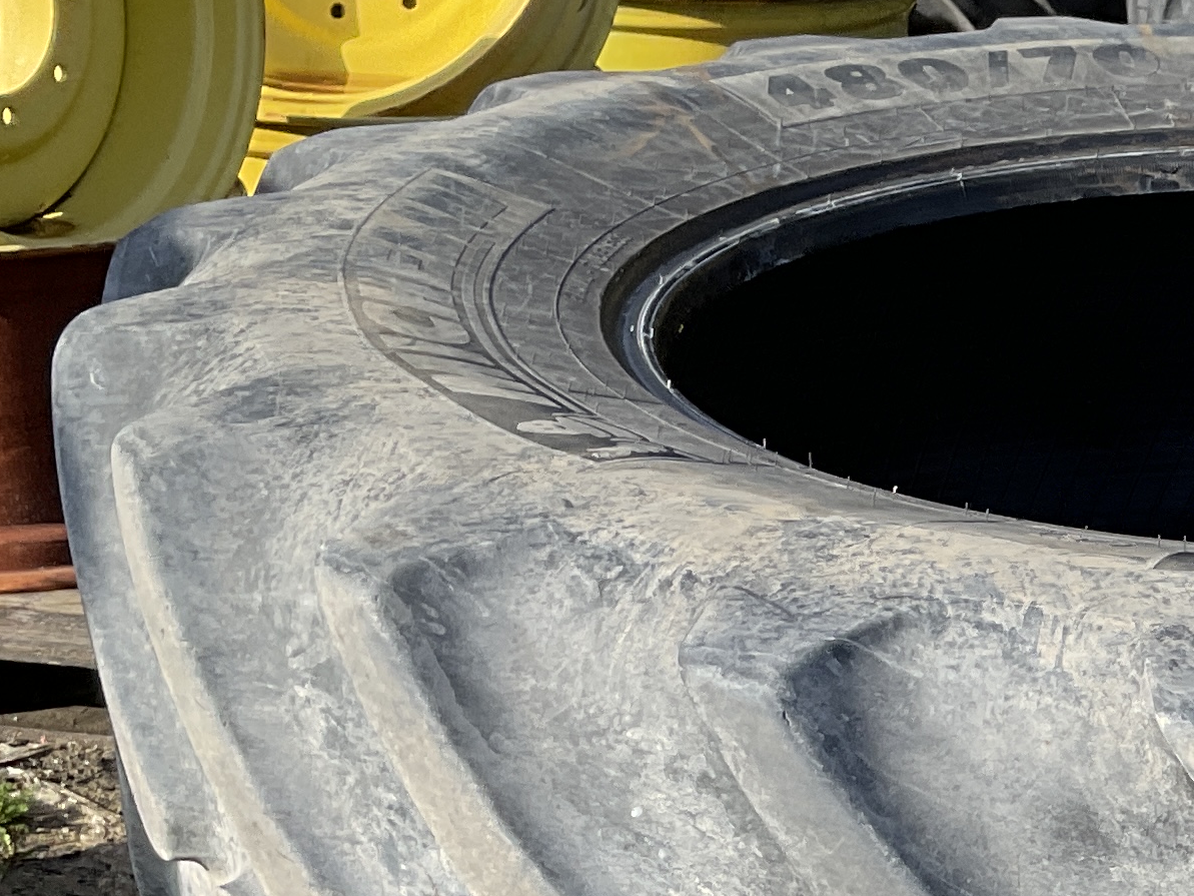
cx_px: 1482
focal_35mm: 98
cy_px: 925
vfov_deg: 14.8
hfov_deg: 18.8
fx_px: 3381
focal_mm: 3
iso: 16
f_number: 1.8
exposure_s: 1/912
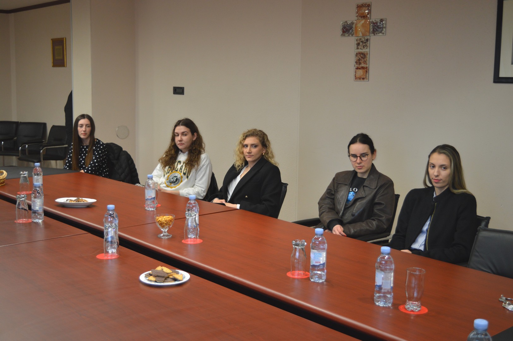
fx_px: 641
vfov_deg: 29.8
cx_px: 256
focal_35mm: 45
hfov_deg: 43.6
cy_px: 170
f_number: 4.2
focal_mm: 30
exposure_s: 1/30
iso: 400
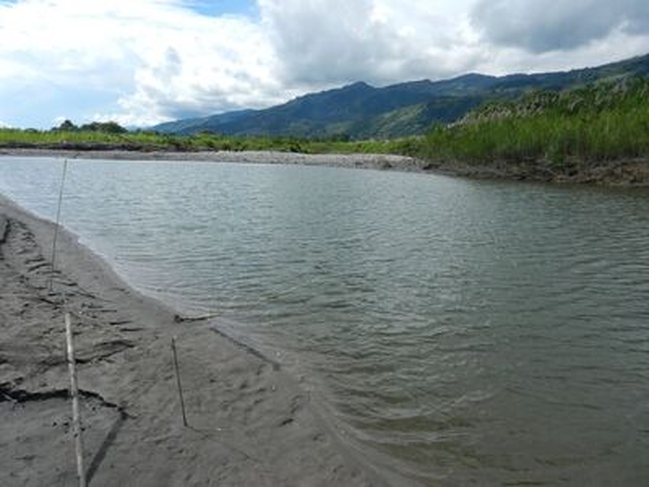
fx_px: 469
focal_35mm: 25
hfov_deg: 69.4
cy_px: 244
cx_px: 324
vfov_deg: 54.9
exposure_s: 1/1600
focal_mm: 4.5
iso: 160
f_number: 3.5
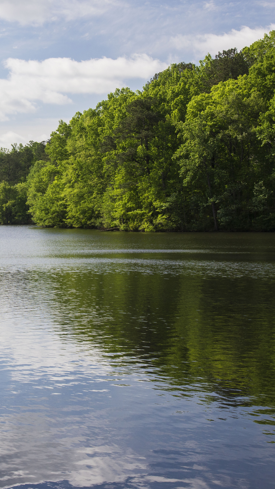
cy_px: 242
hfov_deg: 16.1
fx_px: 946
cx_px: -20
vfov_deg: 29.0
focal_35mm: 73
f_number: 8
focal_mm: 46
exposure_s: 1/500
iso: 400
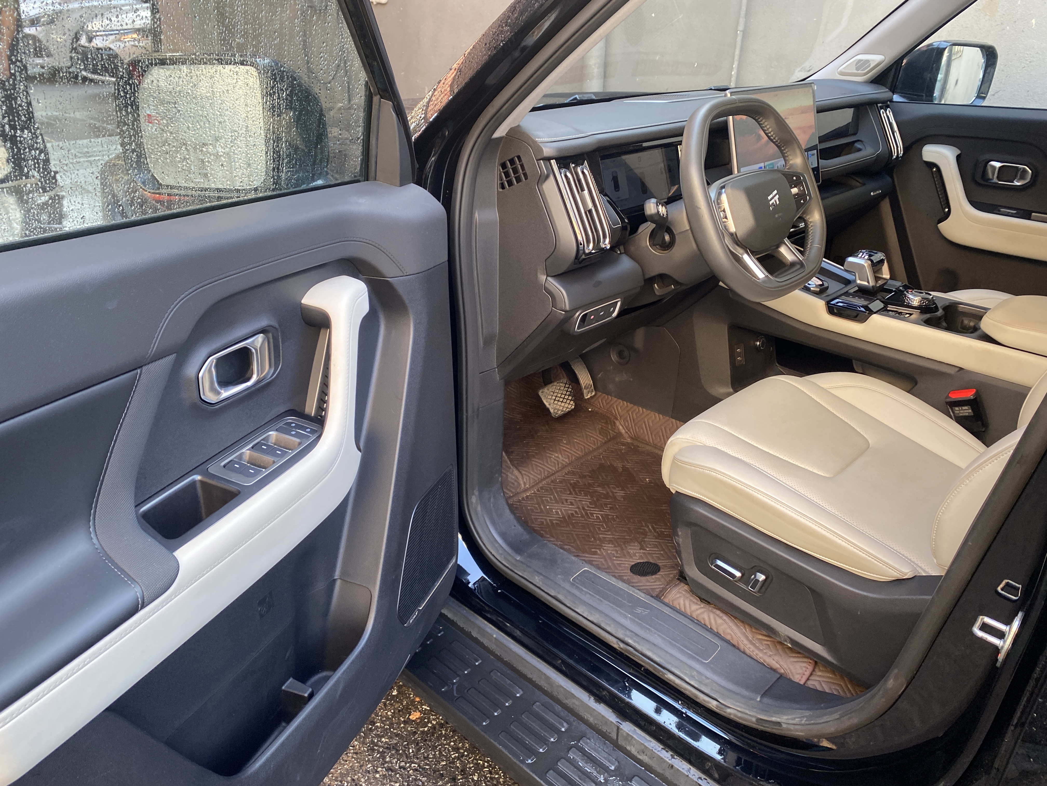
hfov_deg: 67.3
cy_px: 393
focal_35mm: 26
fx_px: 786
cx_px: 524
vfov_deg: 53.1
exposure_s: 1/115
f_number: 1.8
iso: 125
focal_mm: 4.25
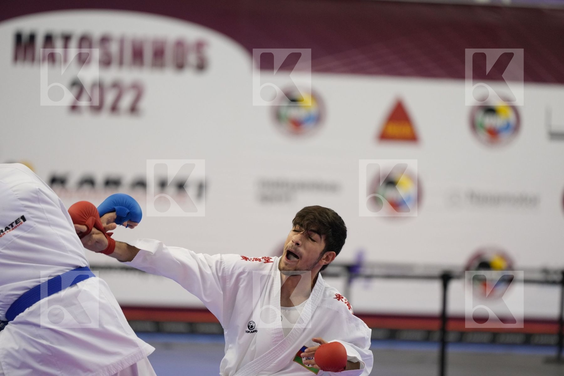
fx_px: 3133
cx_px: 282
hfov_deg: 10.3
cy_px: 188
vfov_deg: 6.9
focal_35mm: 200
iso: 2500
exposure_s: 1/1000
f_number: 2.8
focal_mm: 200
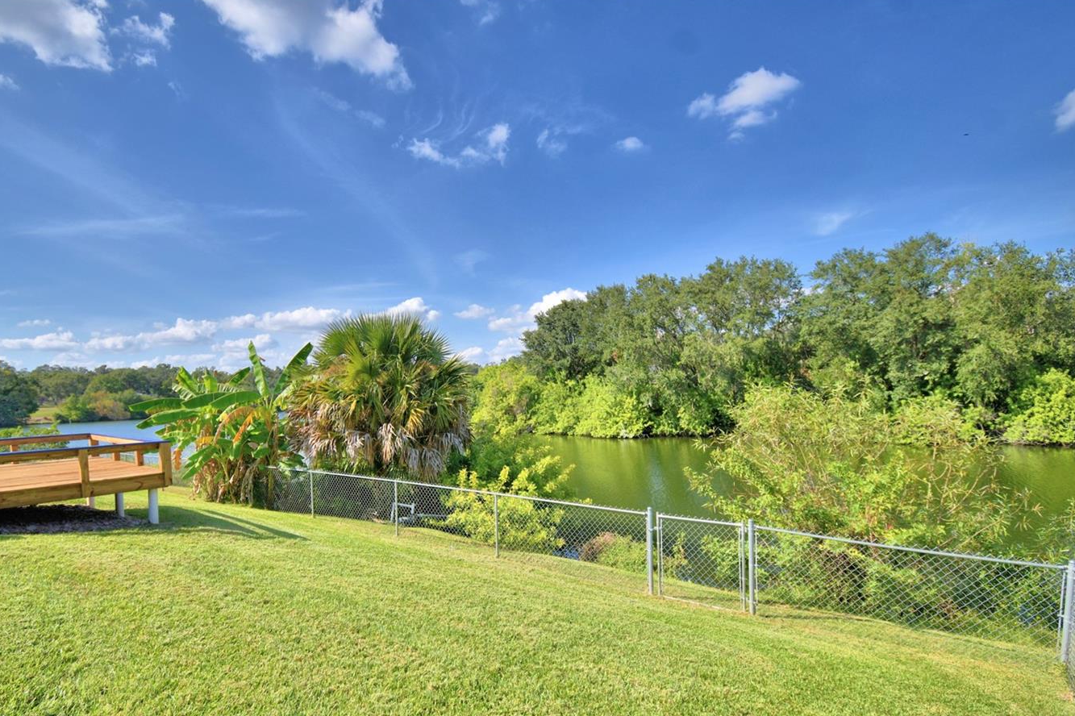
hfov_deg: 89.8
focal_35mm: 18
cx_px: 488
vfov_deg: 66.8
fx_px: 537
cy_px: 423
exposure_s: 1/1250
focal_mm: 10
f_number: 4.5
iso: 100
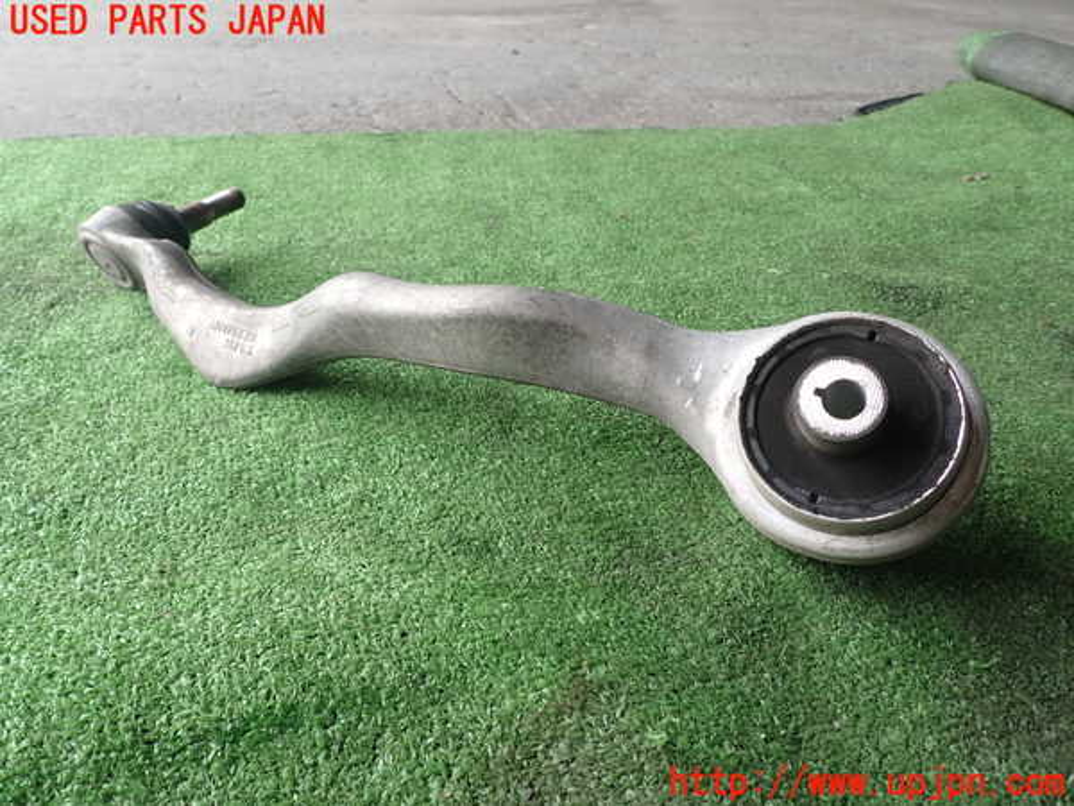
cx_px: 537
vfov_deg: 54.9
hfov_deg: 69.4
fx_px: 776
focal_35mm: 25
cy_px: 403
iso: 100
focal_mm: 4.5
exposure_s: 1/80
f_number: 2.8
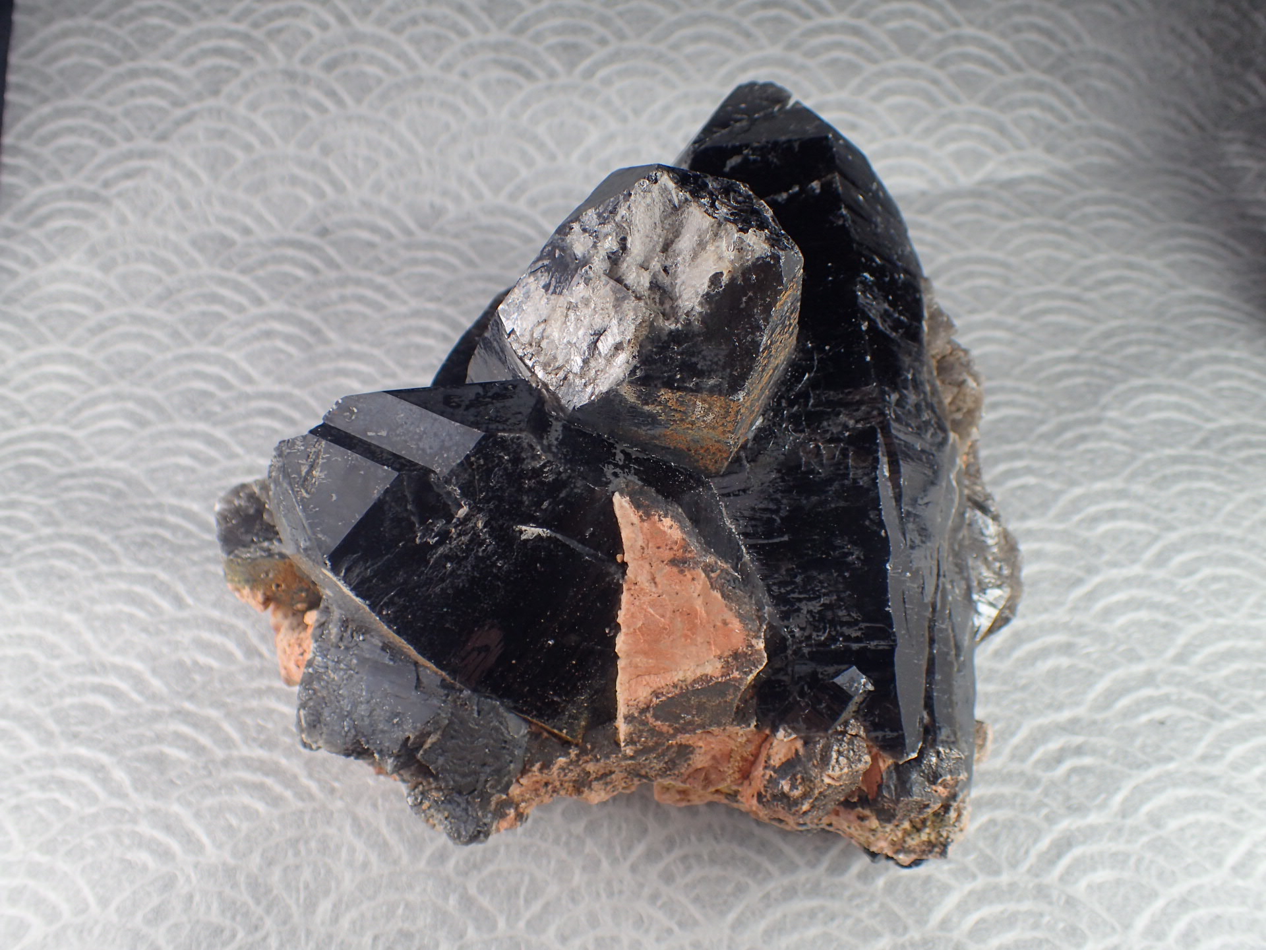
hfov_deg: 60.0
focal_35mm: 30
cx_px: 633
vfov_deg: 46.8
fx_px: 1097
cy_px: 475
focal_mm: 5.5
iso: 100
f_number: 2.3
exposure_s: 1/200
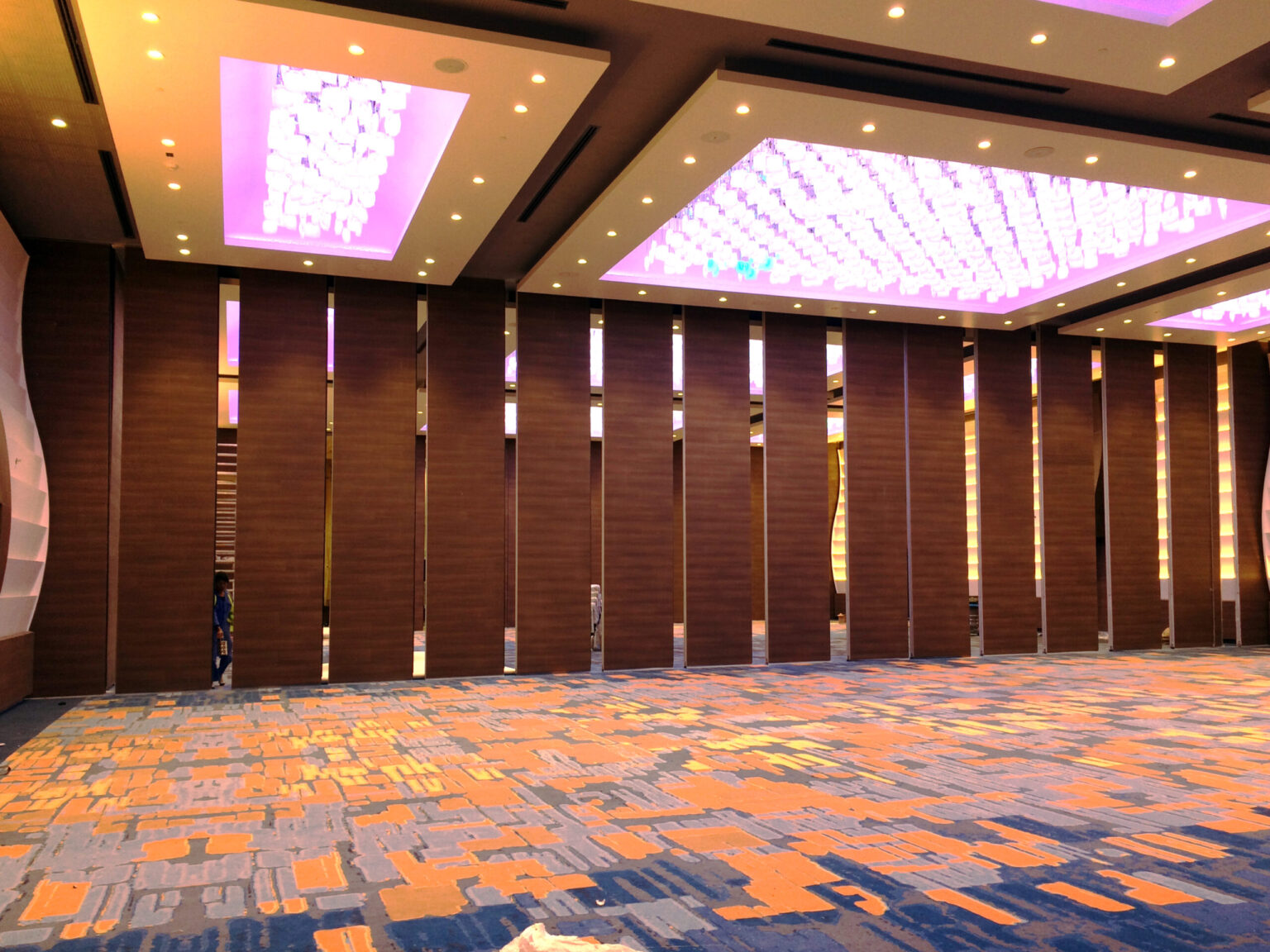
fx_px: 1064
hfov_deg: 61.7
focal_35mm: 29
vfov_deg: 48.2
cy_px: 476
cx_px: 635
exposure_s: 1/50
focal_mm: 4.15
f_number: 2.2
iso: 50
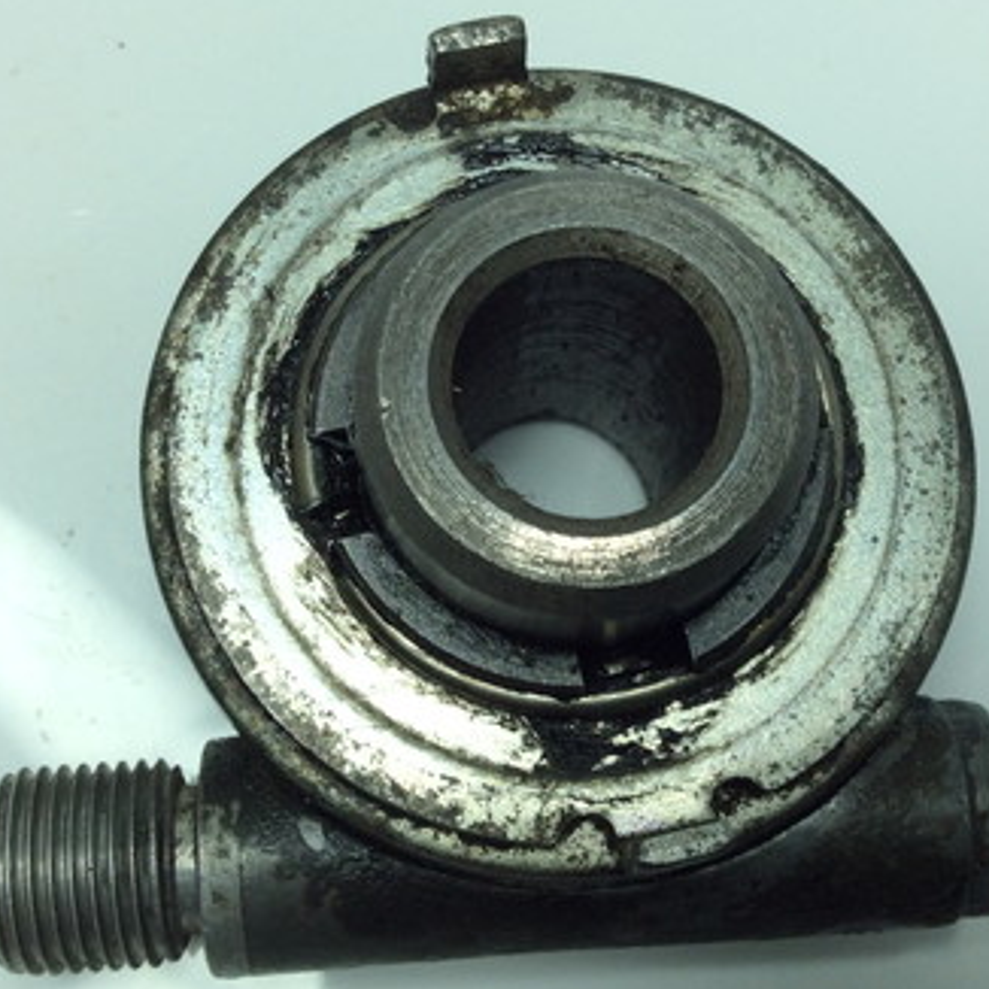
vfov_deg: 32.8
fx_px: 1681
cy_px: 519
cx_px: 531
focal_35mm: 52
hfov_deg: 32.8
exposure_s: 1/440
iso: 32
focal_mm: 3.3
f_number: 2.4
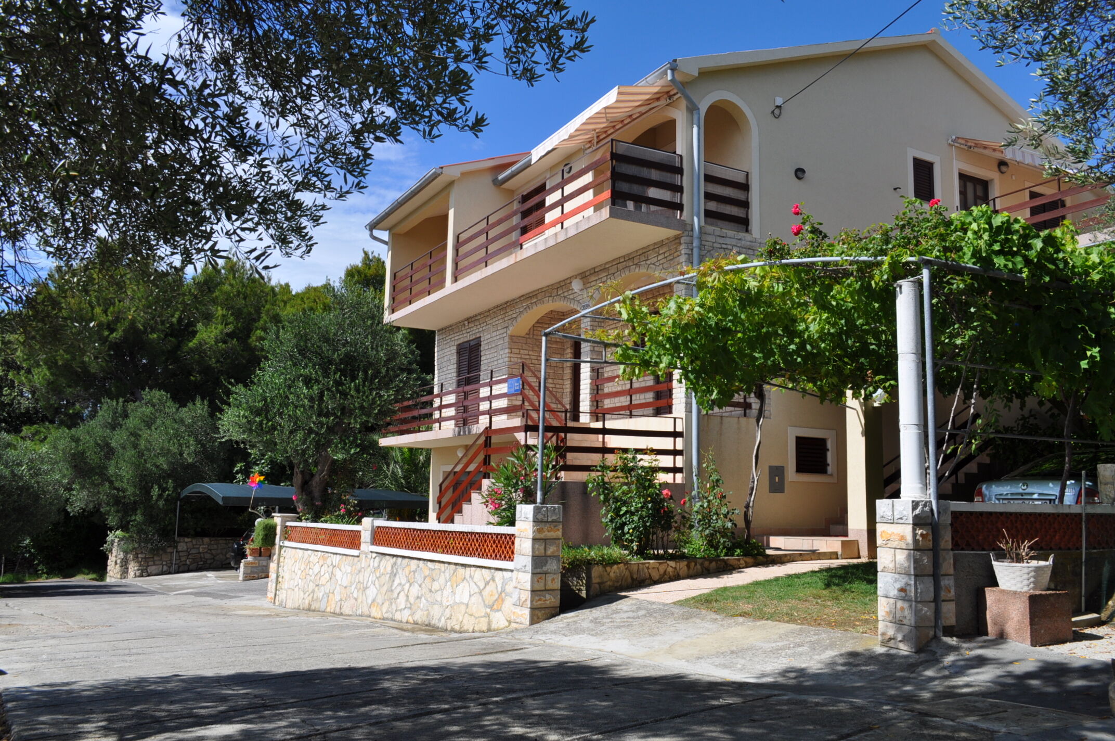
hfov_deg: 62.0
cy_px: 370
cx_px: 558
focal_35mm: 30
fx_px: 928
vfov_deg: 43.5
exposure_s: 1/400
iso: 200
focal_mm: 20
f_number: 10
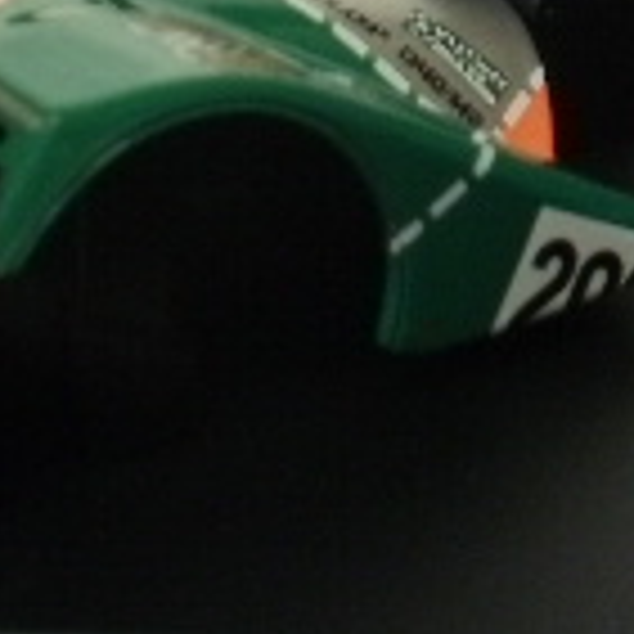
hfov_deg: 9.9
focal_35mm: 176
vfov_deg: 9.8
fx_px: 3647
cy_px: -148
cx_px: 638
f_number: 4
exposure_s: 1/8
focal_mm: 7.7
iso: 125
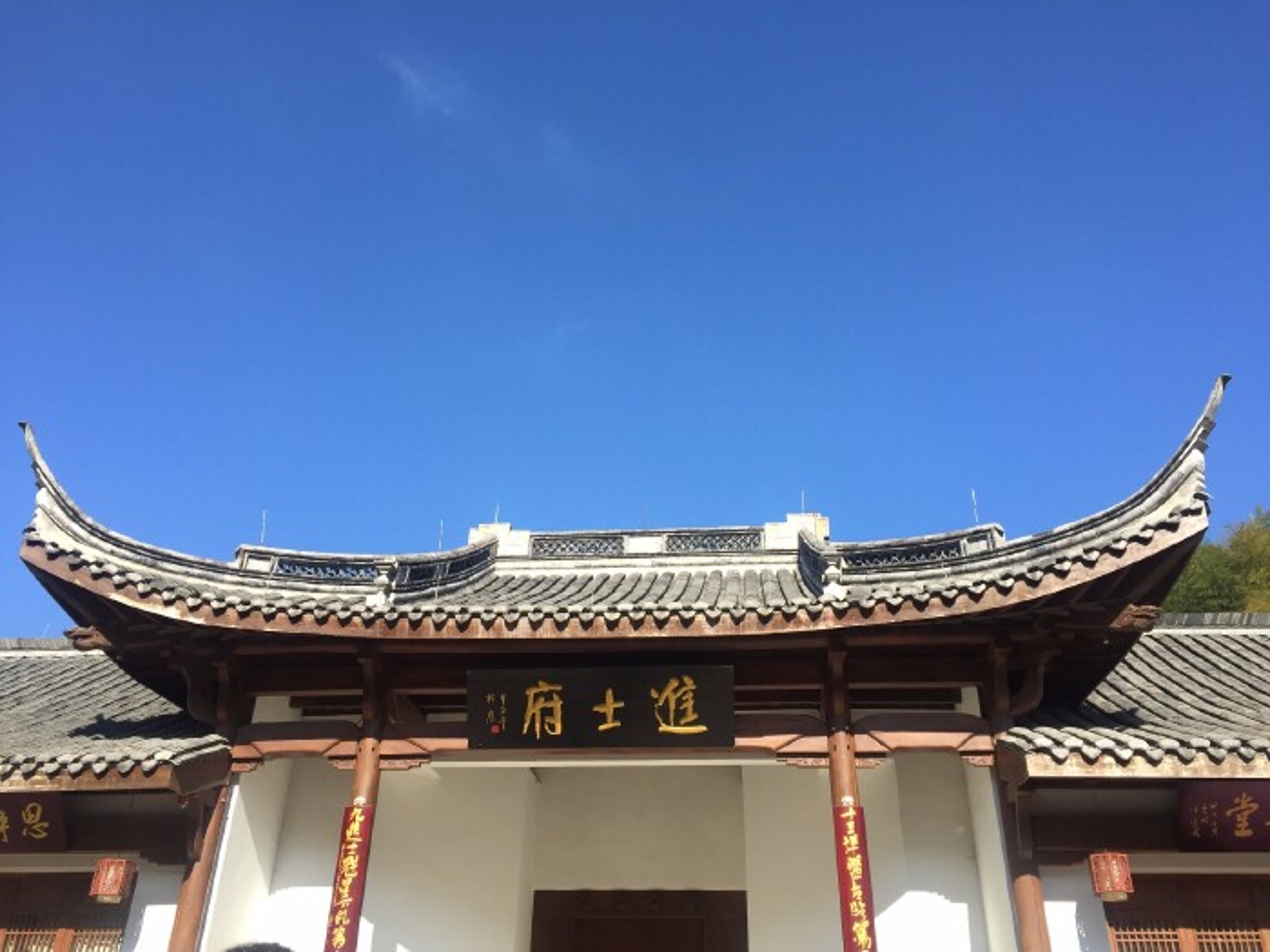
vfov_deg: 48.2
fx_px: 1064
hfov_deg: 61.7
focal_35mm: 29
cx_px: 635
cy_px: 476
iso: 32
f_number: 2.2
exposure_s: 1/1099
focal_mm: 4.15
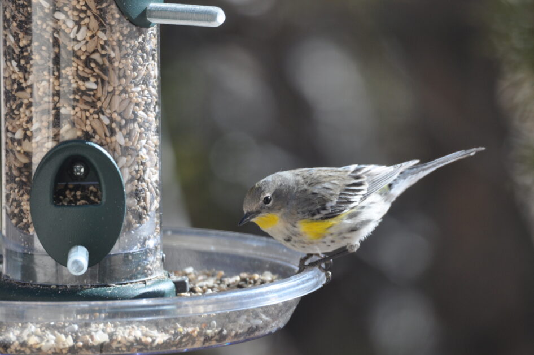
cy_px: 178
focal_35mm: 900
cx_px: 267
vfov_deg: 1.5
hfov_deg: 2.3
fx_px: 13332
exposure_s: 1/400
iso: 400
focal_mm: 600
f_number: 6.3
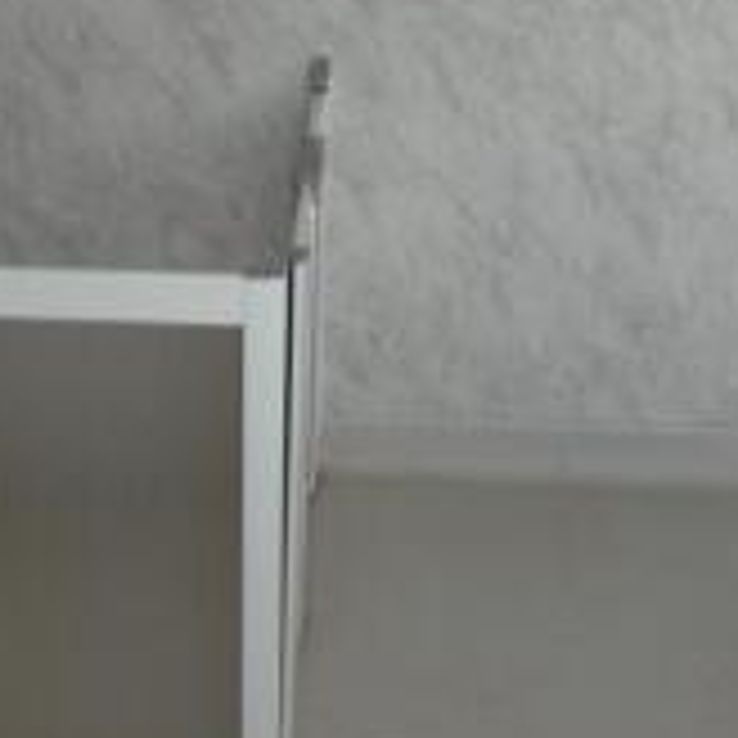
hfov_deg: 27.3
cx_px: 349
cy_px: 124
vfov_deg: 26.7
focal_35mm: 63
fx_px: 1520
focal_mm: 3.6
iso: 80
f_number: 2.8
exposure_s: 1/60
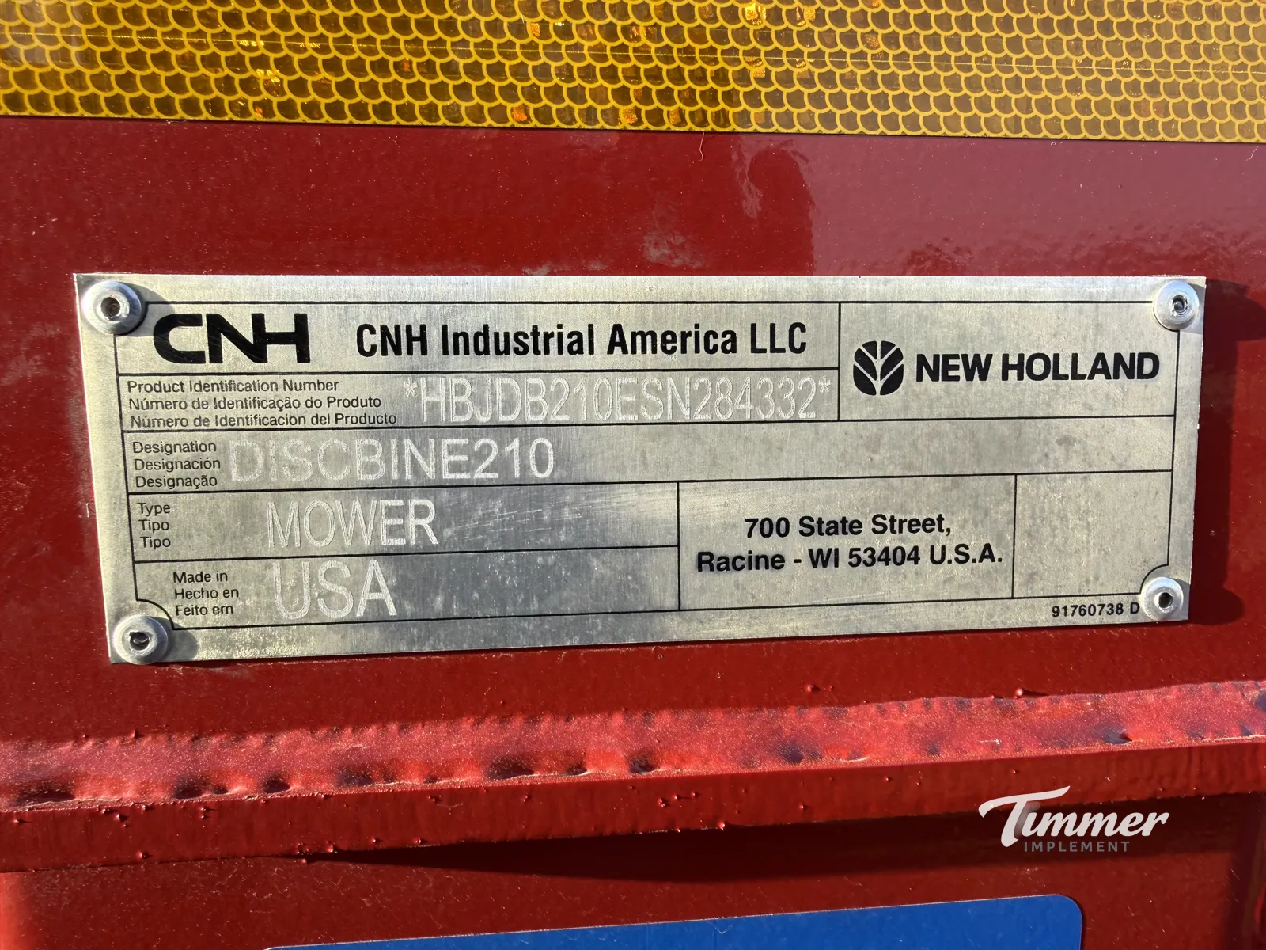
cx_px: 633
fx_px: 878
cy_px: 475
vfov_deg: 56.8
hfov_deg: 71.6
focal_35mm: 24
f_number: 2.2
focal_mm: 2.22
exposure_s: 1/227
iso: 40
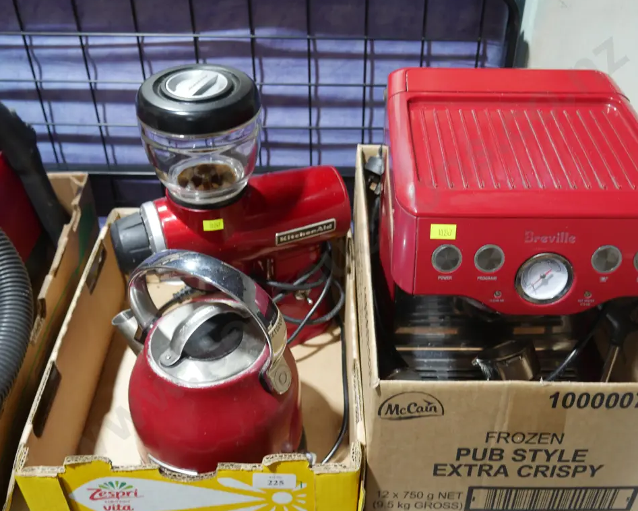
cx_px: 344
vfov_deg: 39.2
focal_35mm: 38
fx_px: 718
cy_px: 255
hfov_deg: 47.9
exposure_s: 1/60
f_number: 4
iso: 500
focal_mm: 18
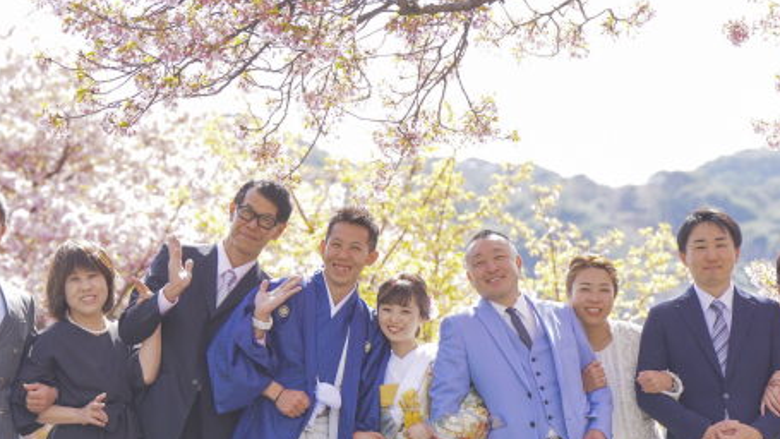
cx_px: 357
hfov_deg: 10.8
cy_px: 354
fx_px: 4116
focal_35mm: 199
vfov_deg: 6.1
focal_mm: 108
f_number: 4
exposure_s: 1/250
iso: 250
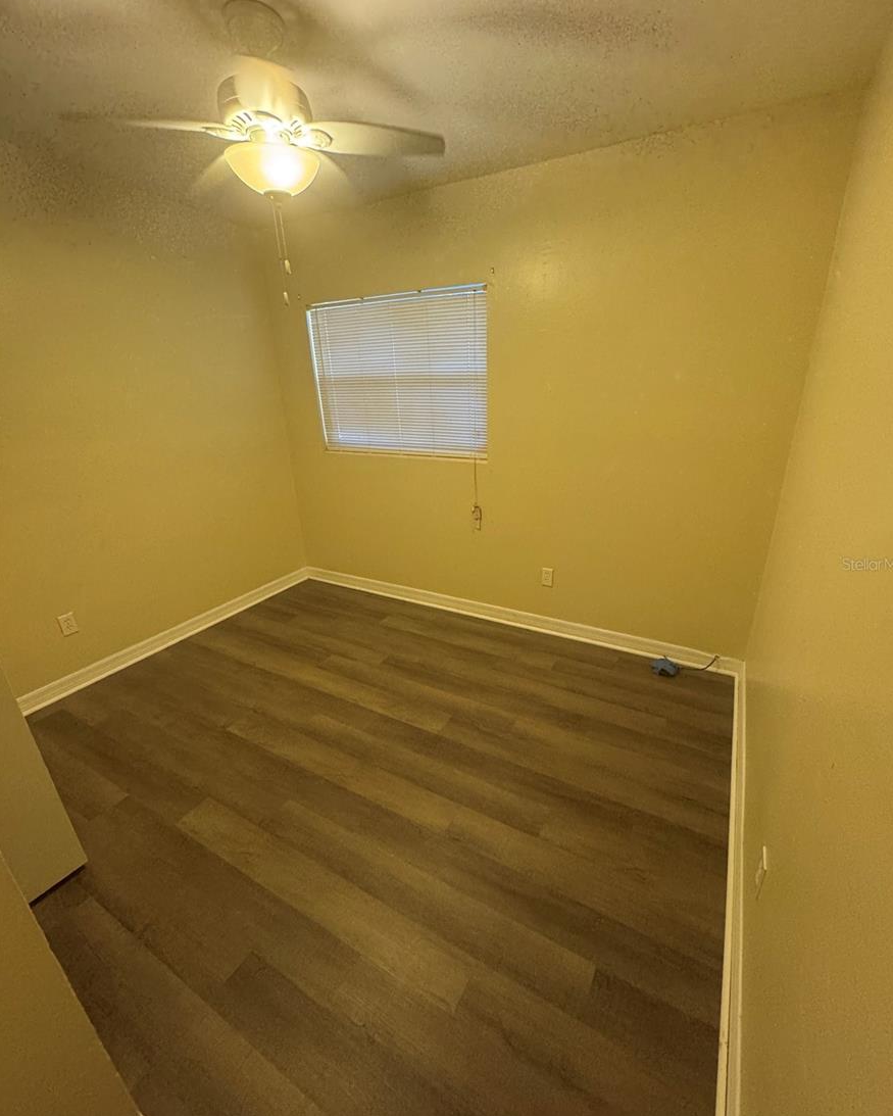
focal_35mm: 15
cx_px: 455
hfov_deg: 84.1
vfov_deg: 96.8
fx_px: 495
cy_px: 564
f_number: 2.2
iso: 500
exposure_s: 1/60
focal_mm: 2.22
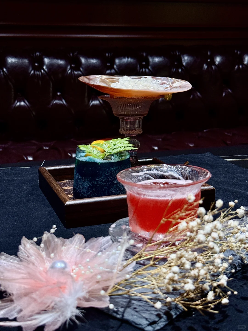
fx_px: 459
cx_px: 124
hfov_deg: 30.3
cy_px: 166
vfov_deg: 39.7
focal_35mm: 48
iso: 200
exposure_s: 1/33
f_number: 1.78
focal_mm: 6.76
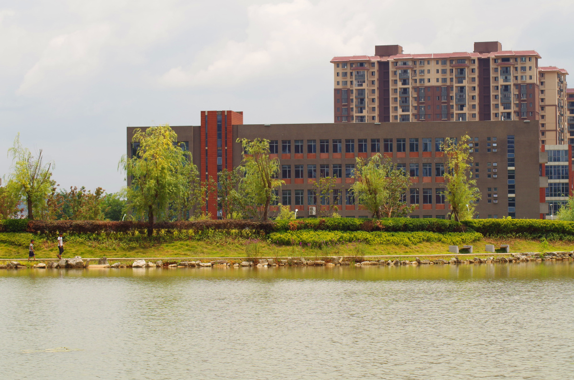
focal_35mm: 105
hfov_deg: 19.5
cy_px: 190
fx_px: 1671
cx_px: 287
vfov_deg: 13.0
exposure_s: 1/250
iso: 100
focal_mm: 70
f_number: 7.1
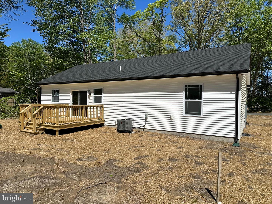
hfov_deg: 71.6
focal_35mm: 24
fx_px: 189
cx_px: 136
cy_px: 102
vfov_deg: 56.8
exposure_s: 1/7576
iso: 80
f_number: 1.78
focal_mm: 6.86
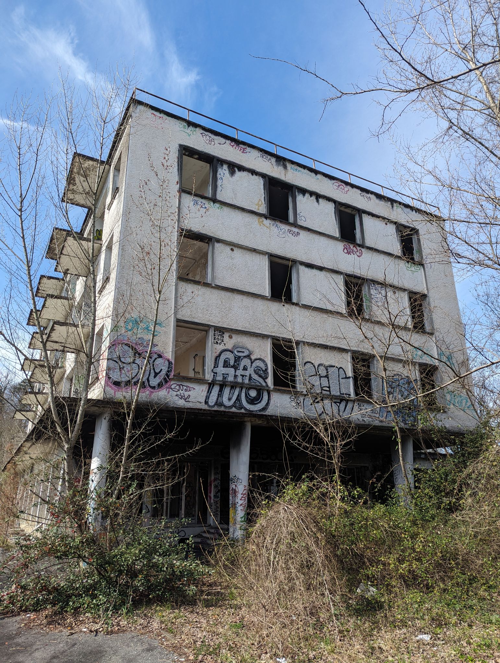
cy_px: 332
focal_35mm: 24
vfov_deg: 71.5
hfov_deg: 56.9
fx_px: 461
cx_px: 250
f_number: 1.85
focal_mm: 6.81
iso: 40
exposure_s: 1/1287
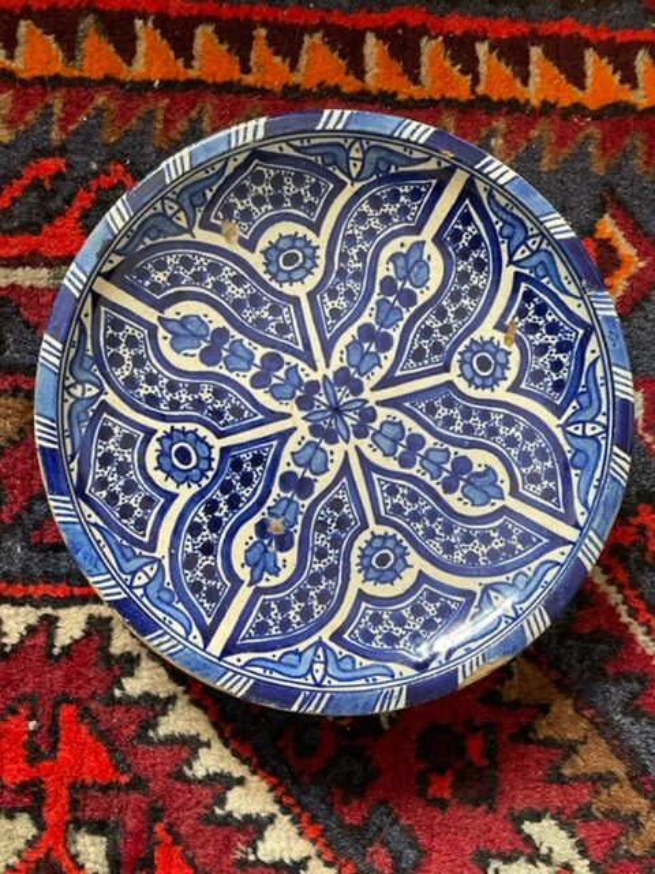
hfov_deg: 53.1
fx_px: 656
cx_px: 328
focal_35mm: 26
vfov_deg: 67.3
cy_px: 437
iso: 250
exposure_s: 1/60
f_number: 1.6
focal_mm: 4.2
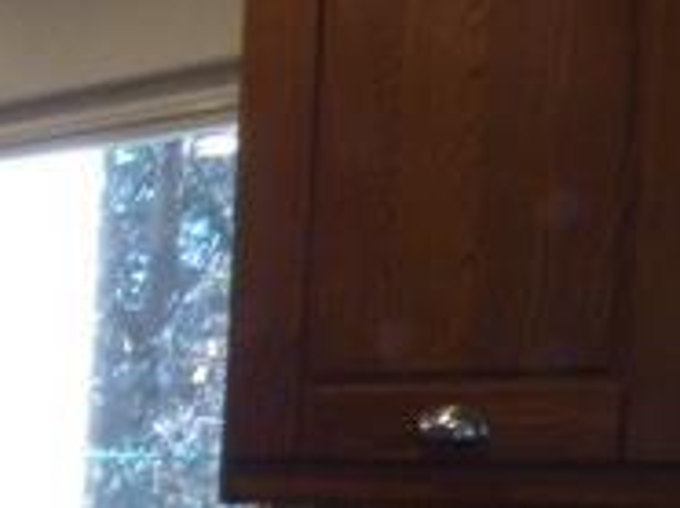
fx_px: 1354
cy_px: 581
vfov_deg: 20.1
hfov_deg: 21.9
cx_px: -417
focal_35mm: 69
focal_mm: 3.58
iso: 200
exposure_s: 1/13
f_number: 8
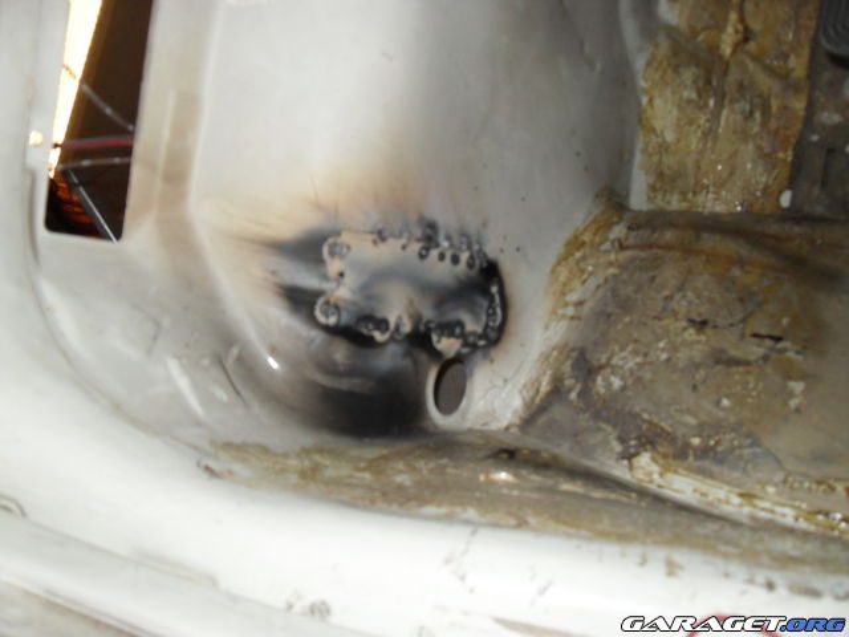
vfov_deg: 40.7
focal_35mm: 35
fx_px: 858
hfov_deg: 52.6
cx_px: 424
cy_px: 318
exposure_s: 1/45
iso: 200
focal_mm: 6.2
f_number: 2.8
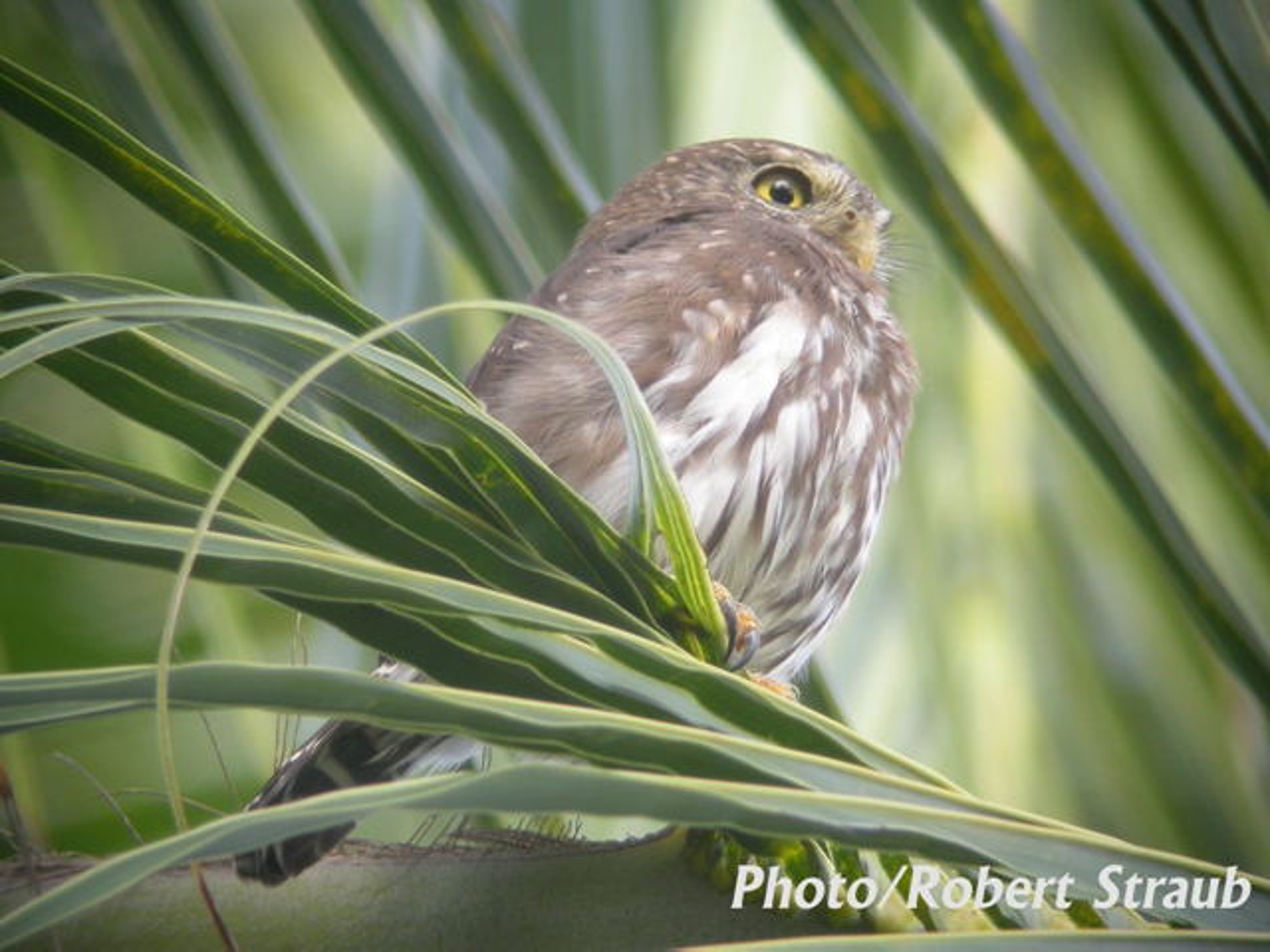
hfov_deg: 19.4
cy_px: 476
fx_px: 3706
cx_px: 635
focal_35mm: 101
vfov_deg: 14.6
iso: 100
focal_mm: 20.9
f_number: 4
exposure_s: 1/18.9
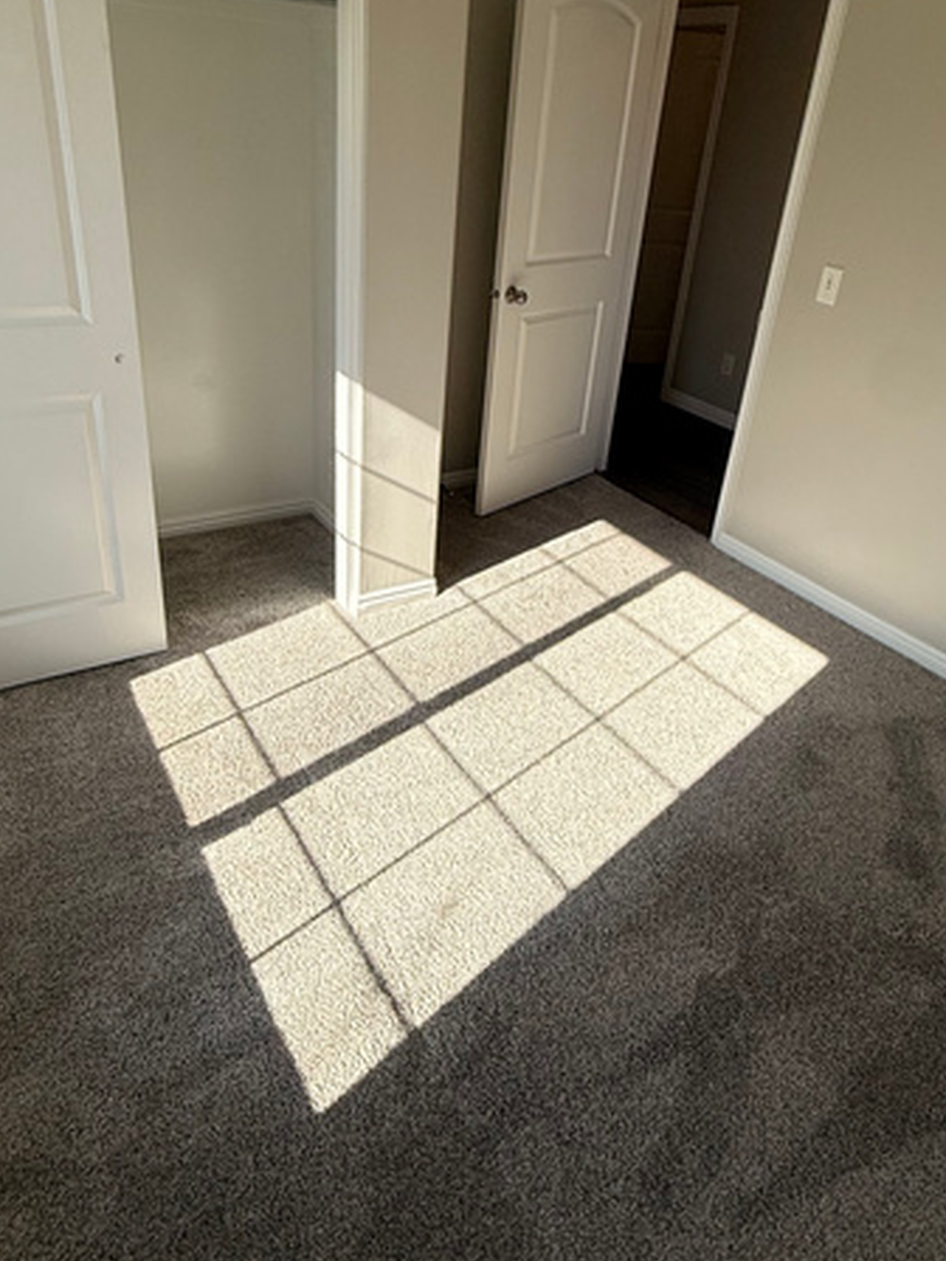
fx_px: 875
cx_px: 481
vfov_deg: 71.2
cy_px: 543
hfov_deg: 56.8
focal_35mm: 24
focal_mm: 2.22
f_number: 2.2
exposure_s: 1/876
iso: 50
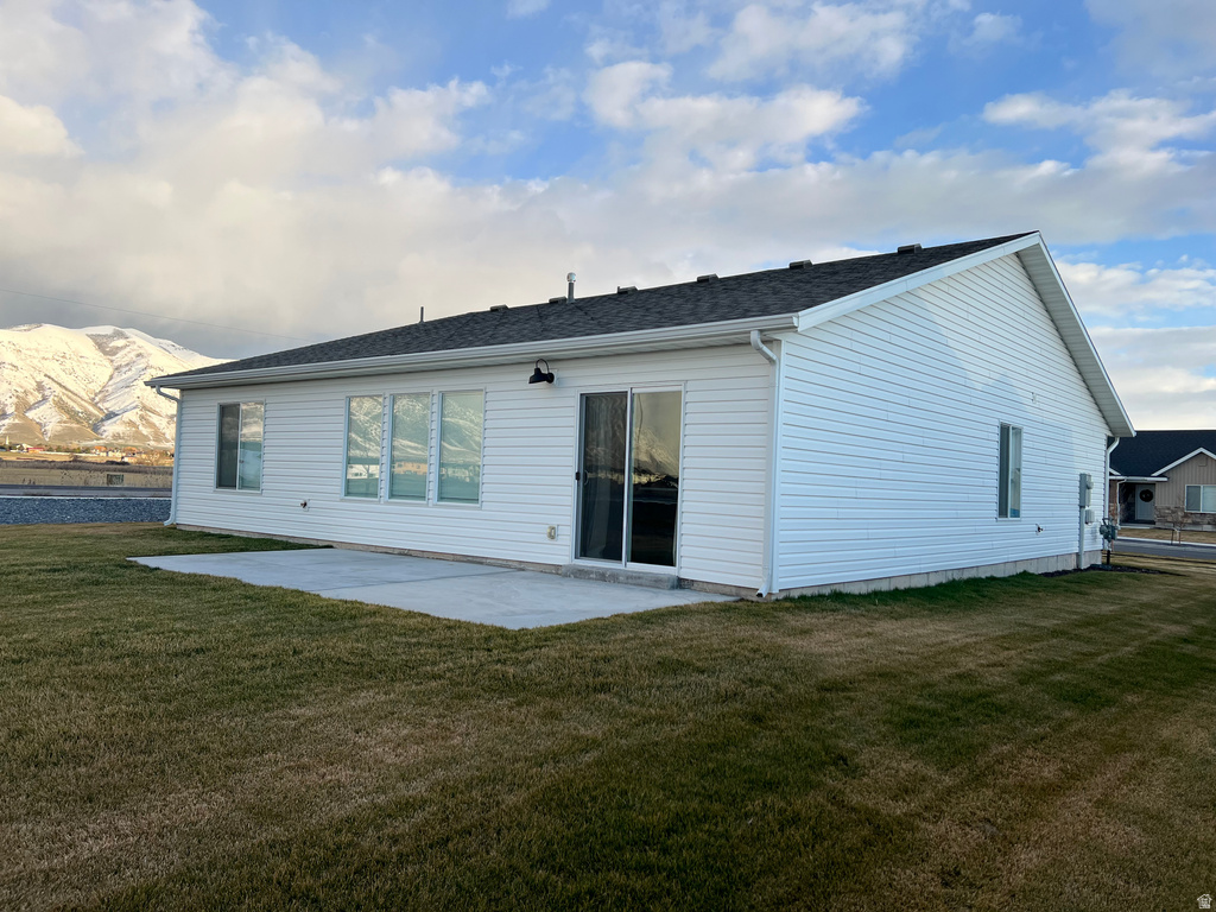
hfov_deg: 67.3
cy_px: 456
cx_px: 608
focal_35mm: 26
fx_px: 913
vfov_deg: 53.1
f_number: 1.5
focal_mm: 5.7
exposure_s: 1/1511
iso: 50
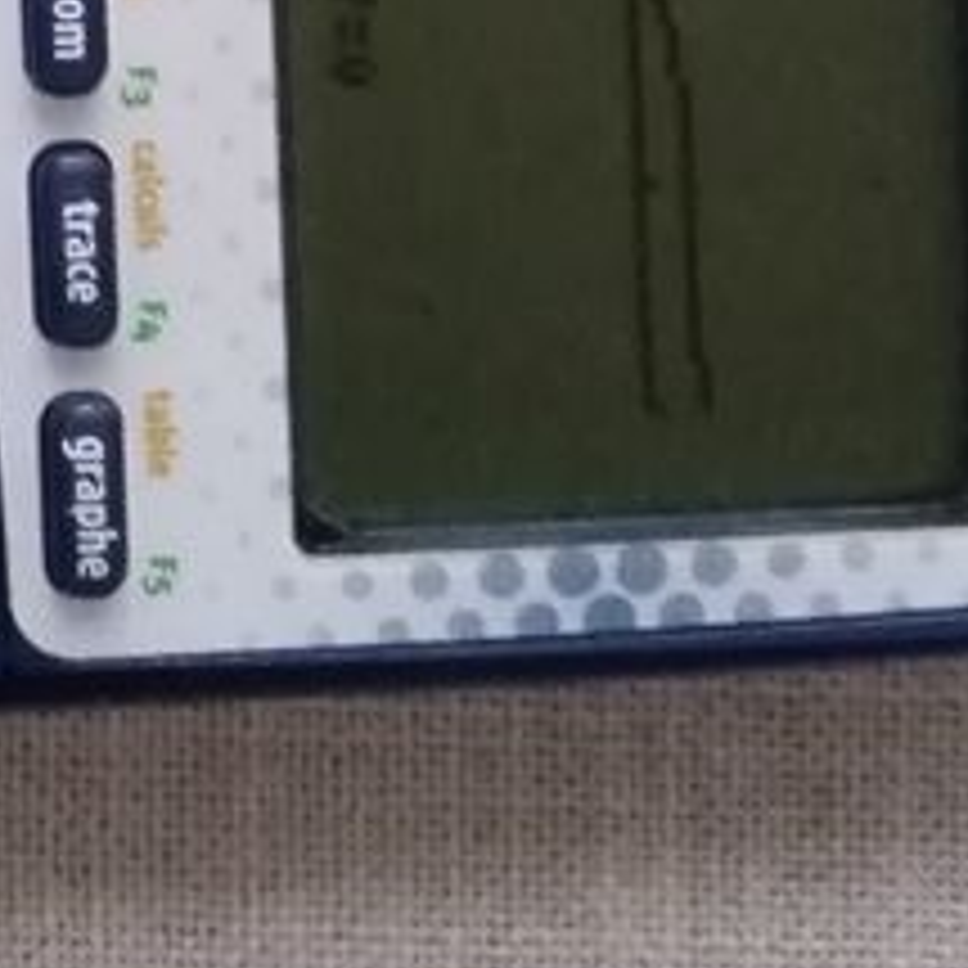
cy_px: -747
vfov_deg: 14.4
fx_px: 3385
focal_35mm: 107
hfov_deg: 15.4
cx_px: -347
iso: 1579
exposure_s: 1/12
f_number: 2.2
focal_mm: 3.46
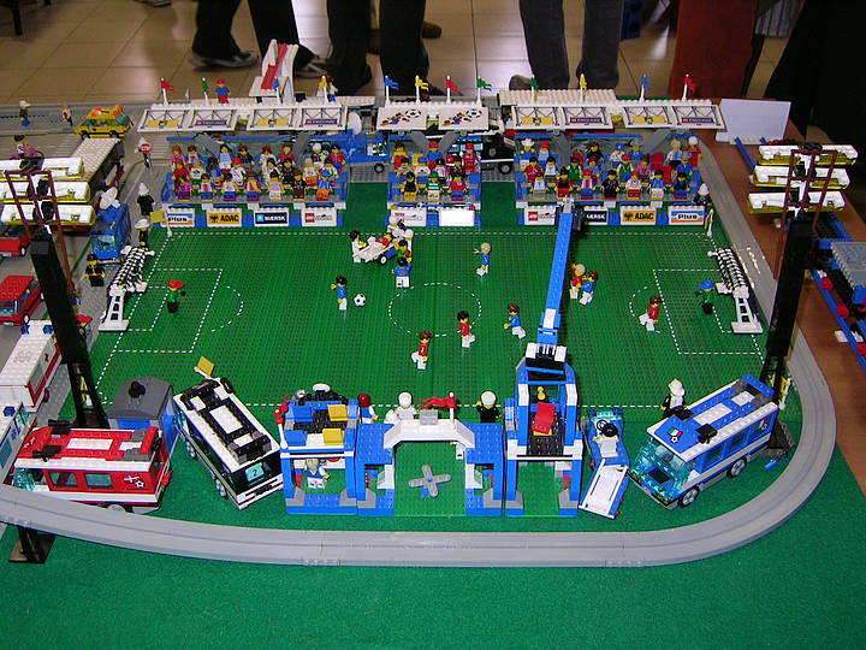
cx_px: 433
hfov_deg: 51.4
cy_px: 325
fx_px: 901
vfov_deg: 39.7
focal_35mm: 36
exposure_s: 1/30
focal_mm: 5.6
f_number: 2.8
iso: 100
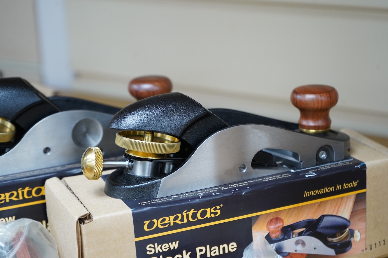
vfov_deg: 19.4
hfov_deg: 28.9
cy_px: 129
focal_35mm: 70
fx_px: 754
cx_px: 194
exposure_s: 1/80
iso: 2500
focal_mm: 70
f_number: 6.3
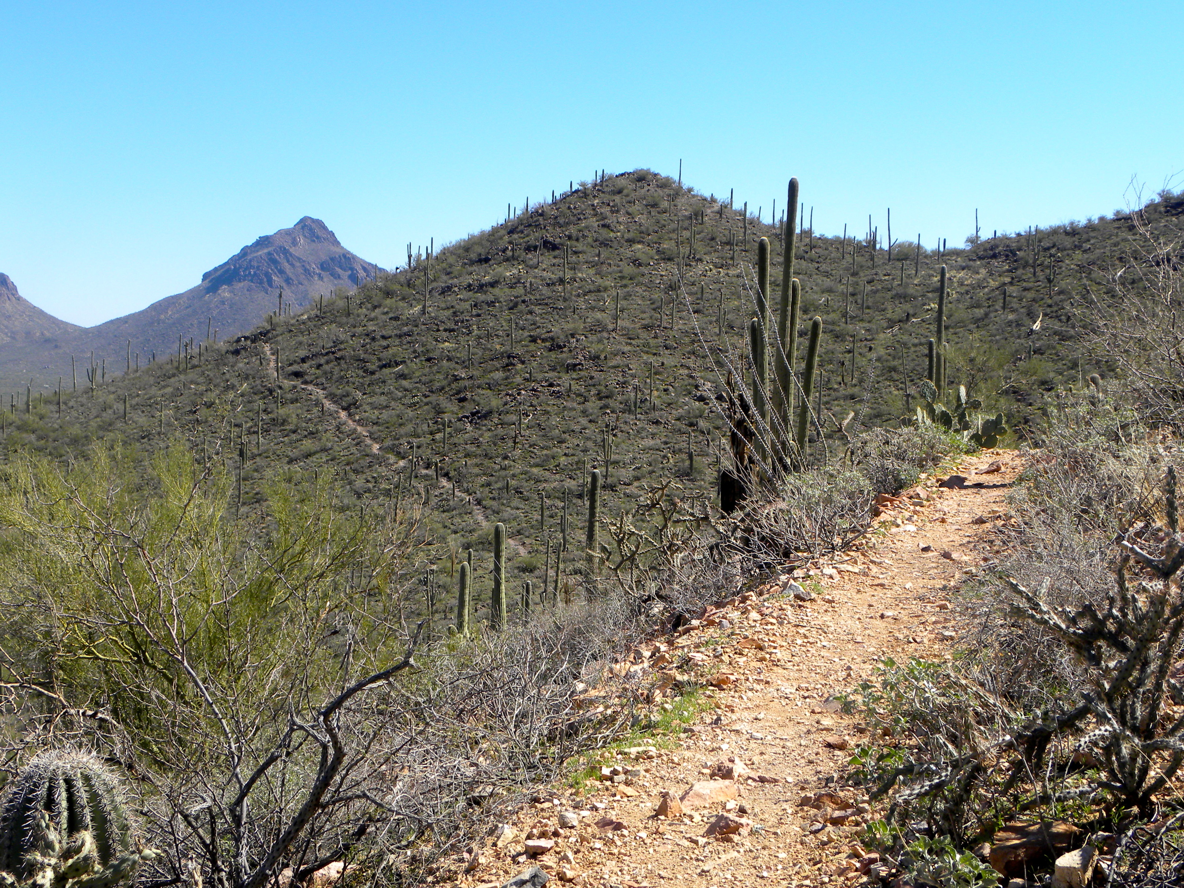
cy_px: 444
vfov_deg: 25.2
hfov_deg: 33.2
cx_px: 592
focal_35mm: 58
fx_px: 1984
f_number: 5.6
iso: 64
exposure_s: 1/250
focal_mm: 10.3
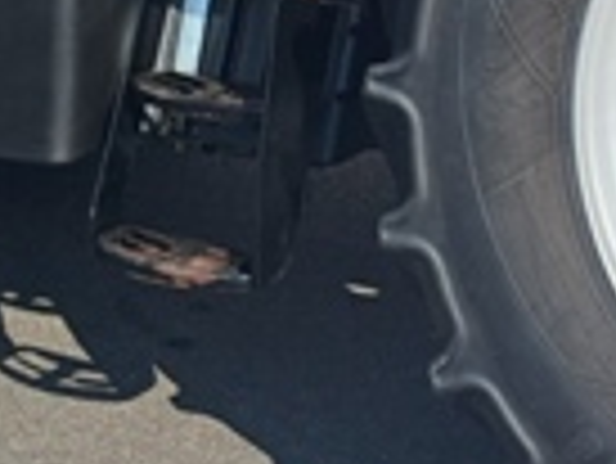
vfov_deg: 12.0
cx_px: 391
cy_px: -266
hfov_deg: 16.8
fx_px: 2084
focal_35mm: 117
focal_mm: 4.65
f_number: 1.8
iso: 50
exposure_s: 1/962
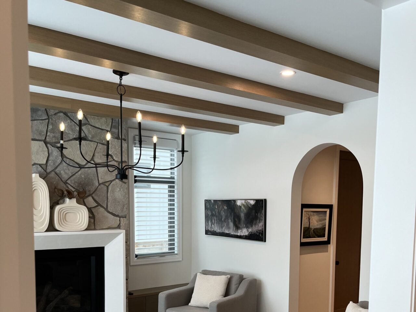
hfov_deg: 67.3
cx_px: 208
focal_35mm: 26
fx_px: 312
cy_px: 156
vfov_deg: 53.1
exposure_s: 1/120
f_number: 1.6
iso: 80
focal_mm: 5.1
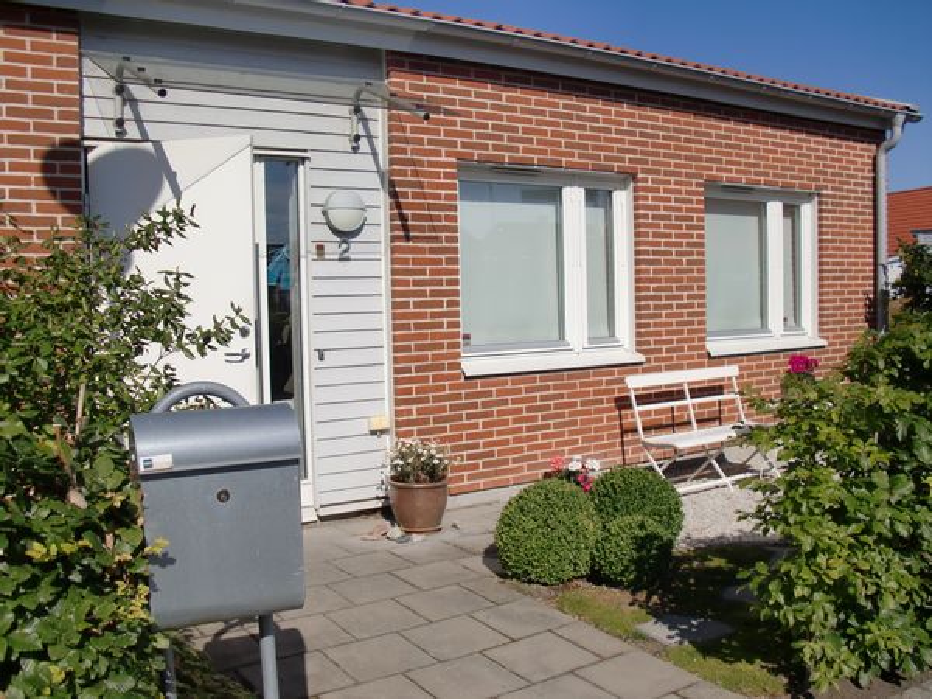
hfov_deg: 51.4
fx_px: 969
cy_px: 350
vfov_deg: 39.7
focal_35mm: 36
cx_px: 466
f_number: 7.9
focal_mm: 6.3
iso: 64
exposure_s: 1/400
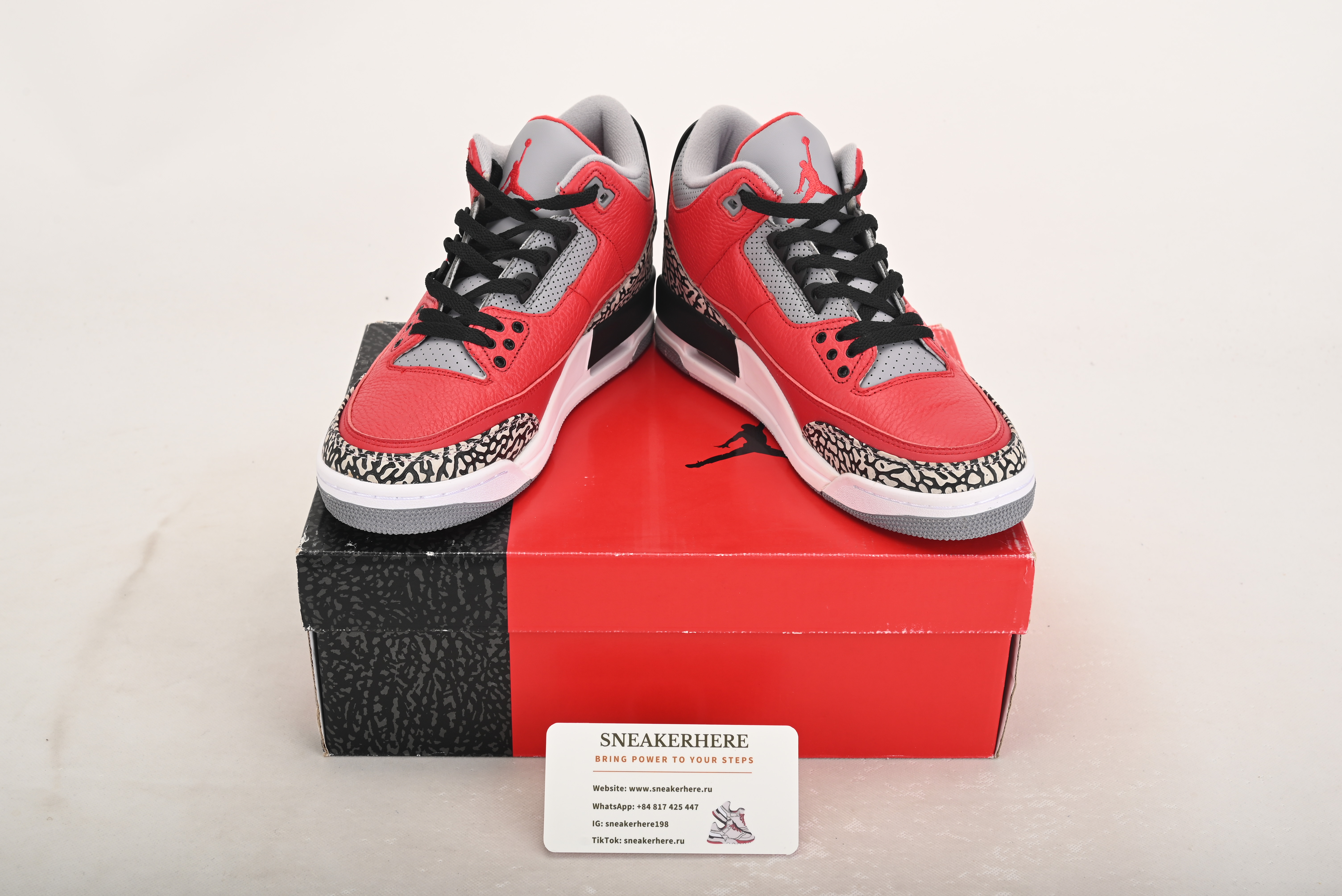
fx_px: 1678
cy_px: 448
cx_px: 671
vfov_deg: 29.9
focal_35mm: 45
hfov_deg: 43.6
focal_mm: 45
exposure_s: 1/200
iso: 100
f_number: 11
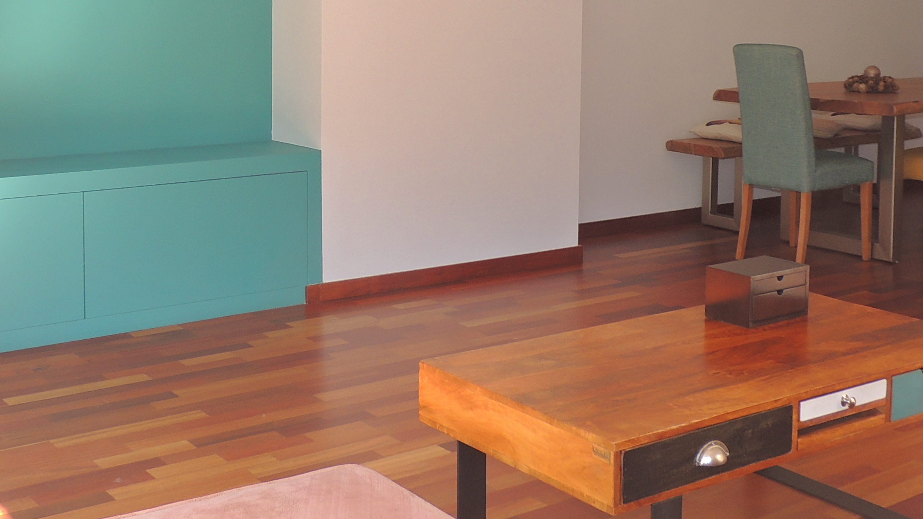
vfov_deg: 23.0
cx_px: 440
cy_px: 70
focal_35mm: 51
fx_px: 1248
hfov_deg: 40.6
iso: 100
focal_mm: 4.3
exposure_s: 1/50
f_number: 3
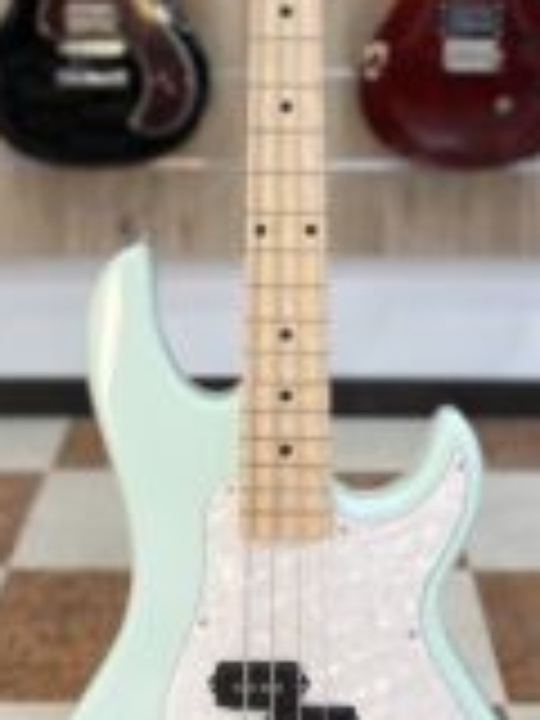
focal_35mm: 65
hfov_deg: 22.6
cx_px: 292
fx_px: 1352
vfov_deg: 29.2
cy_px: 153
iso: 125
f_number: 1.8
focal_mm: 4.25
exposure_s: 1/100
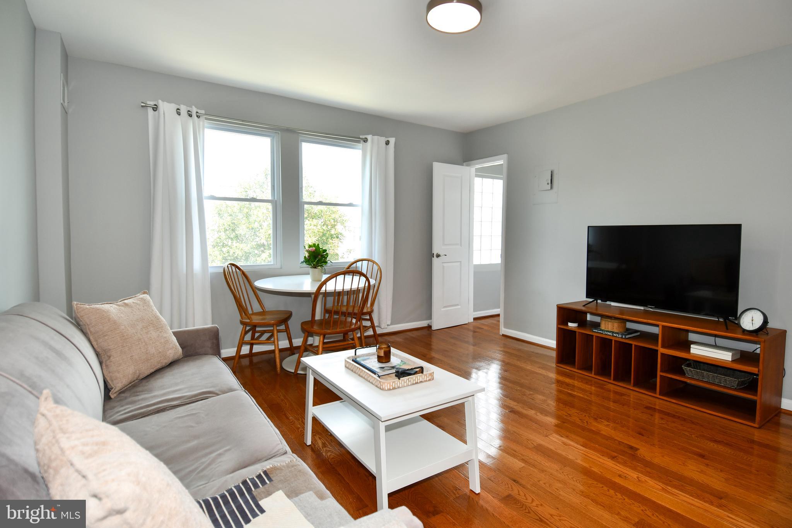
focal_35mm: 18
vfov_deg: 67.4
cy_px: 264
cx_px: 396
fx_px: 396
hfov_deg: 90.0
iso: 200
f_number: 4.5
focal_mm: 12
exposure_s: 1/80
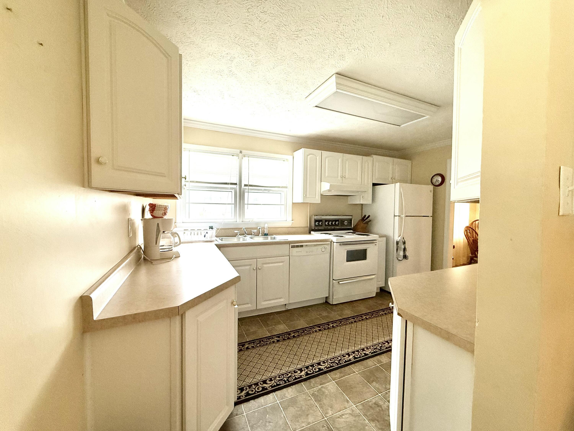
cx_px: 287
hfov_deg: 102.1
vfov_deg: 85.7
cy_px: 216
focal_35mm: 14
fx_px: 232
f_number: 2.2
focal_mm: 2.22
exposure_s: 1/120
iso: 160
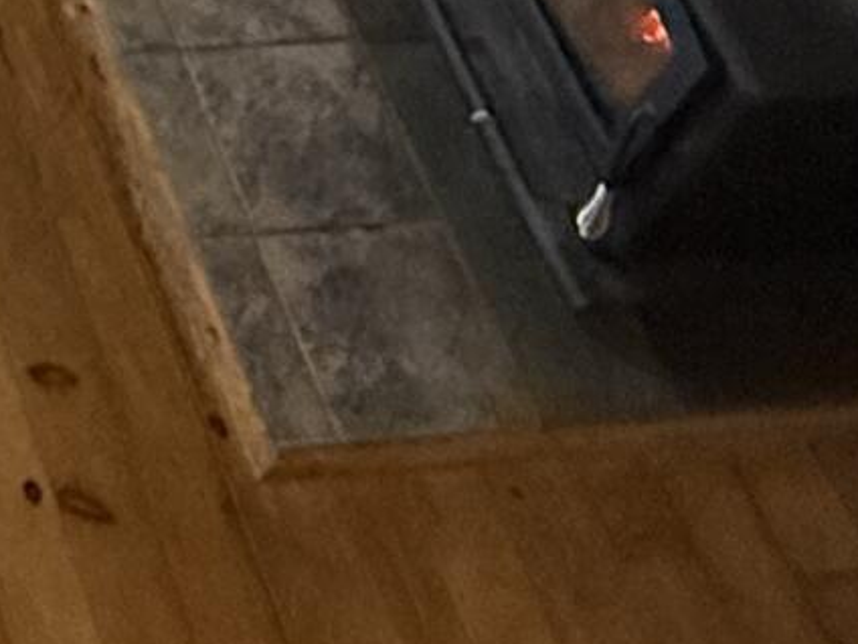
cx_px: -710
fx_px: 2454
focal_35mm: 99
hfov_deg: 16.4
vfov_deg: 12.3
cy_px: -842
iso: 500
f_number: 2.2
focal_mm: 2.22
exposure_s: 1/120
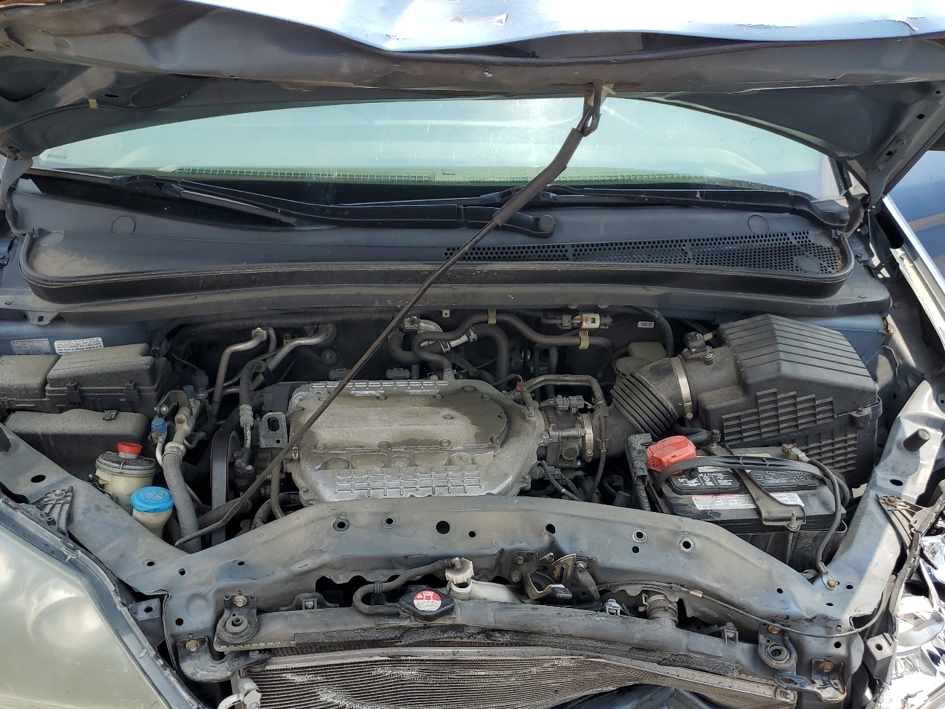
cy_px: 403
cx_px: 470
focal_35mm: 30
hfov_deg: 60.0
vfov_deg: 46.7
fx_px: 819
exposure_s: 1/1429
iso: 50
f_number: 1.5
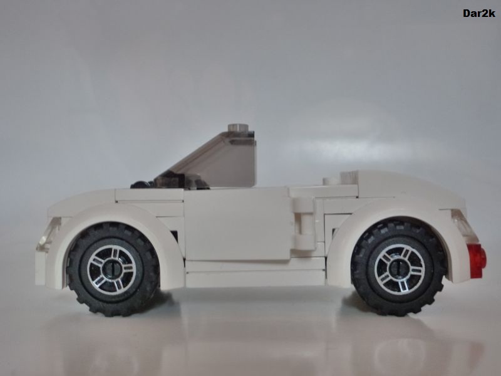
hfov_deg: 51.4
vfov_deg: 39.7
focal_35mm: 36
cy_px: 188
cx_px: 250
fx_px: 521
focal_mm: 6.4
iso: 400
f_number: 3.7
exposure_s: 1/3.2
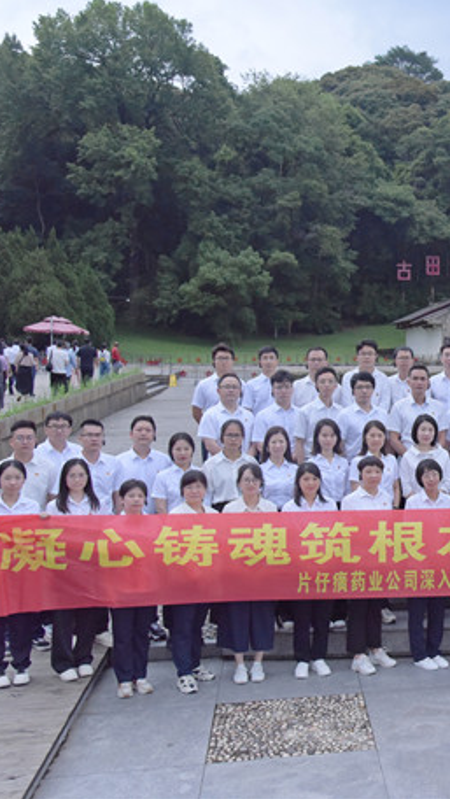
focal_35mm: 45
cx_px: 518
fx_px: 953
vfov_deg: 45.4
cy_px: 392
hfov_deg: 24.4
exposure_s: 1/3200
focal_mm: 28
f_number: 5.6
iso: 3200
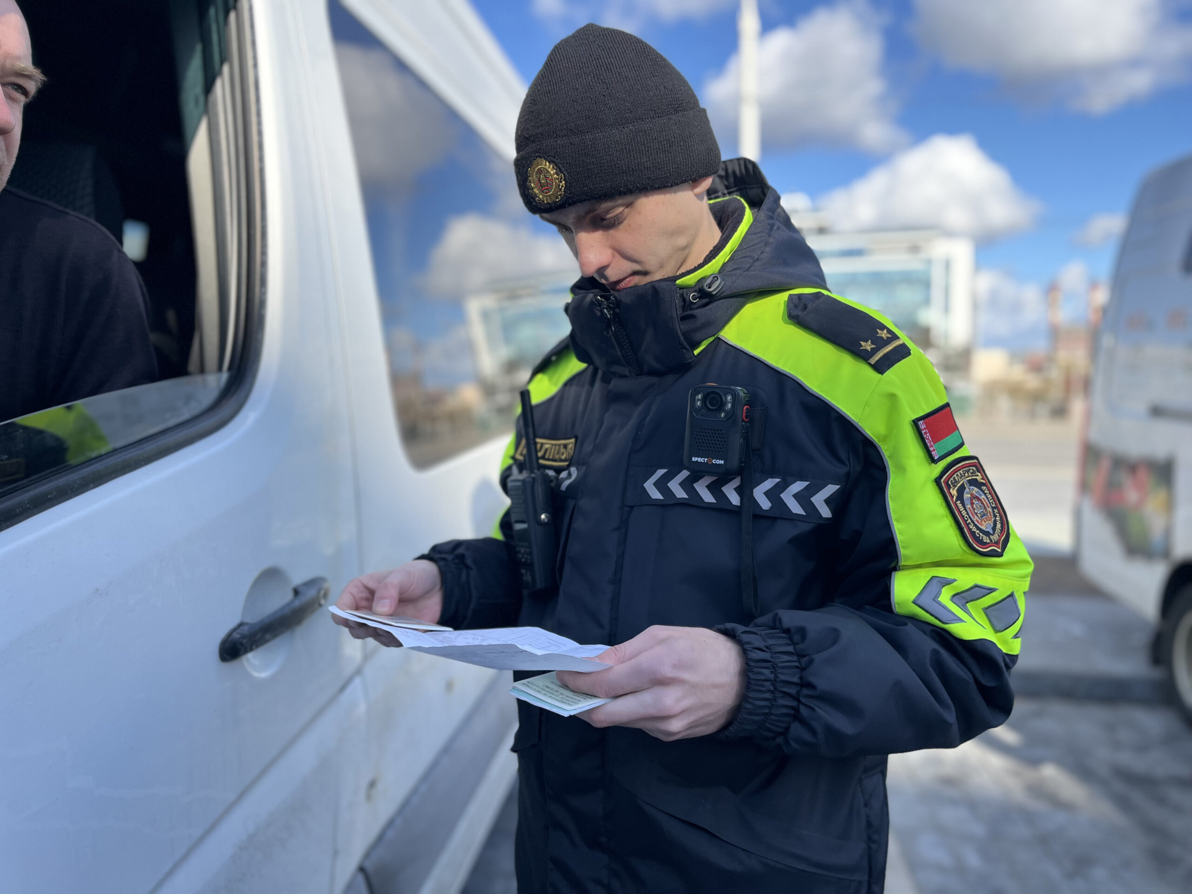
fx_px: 895
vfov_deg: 53.1
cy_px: 447
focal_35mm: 26
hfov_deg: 67.3
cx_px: 596
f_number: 1.6
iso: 50
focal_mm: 5.1
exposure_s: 1/1000
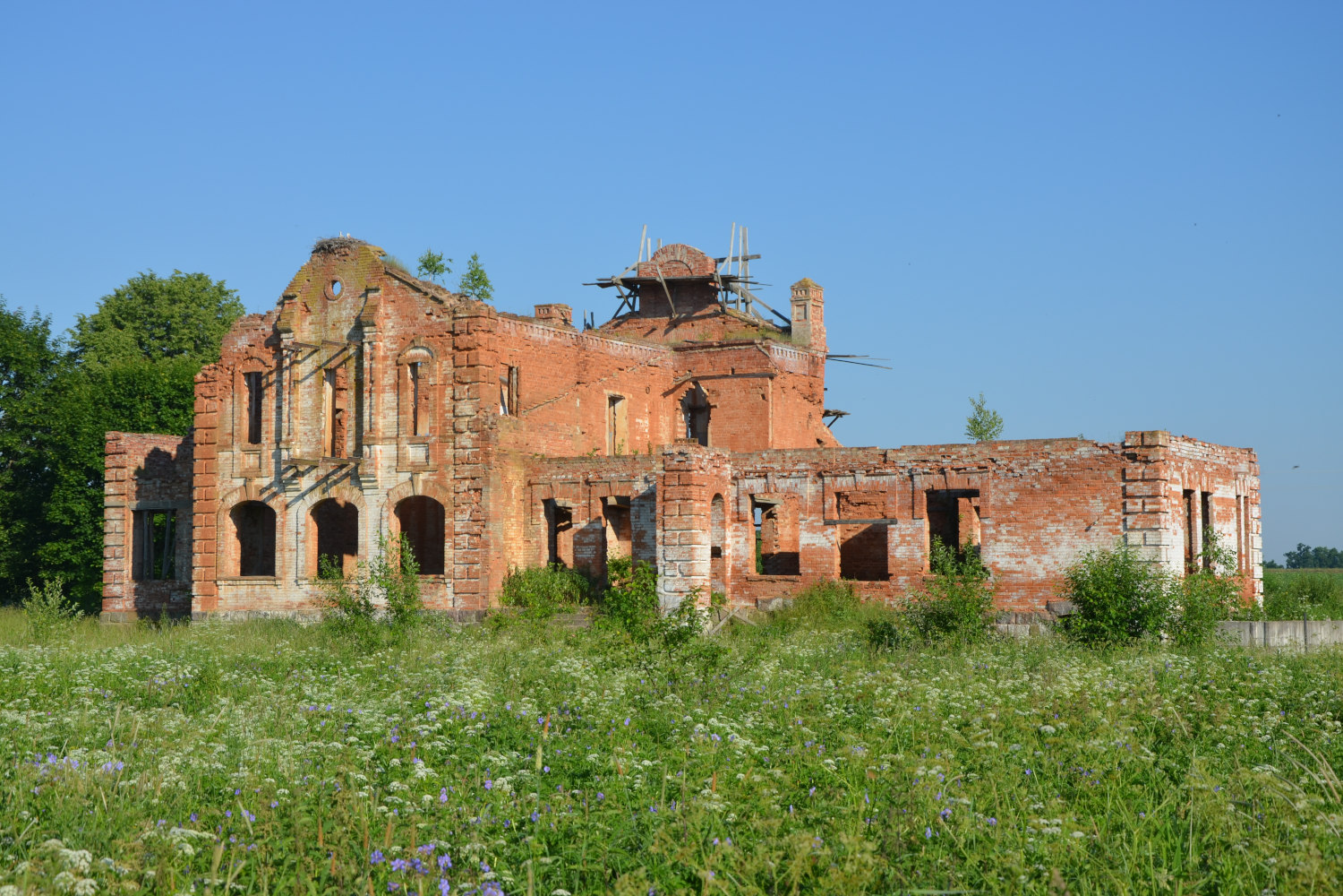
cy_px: 448
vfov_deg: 22.6
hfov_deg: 33.4
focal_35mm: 60
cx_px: 672
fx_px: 2238
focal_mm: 40
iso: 100
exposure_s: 1/320
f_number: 9
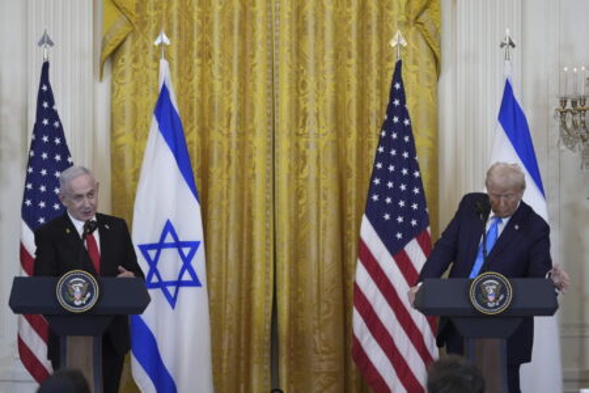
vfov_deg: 10.5
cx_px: 294
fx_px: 2127
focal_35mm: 130
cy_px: 196
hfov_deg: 15.8
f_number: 3.5
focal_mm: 130
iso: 5000
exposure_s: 1/320
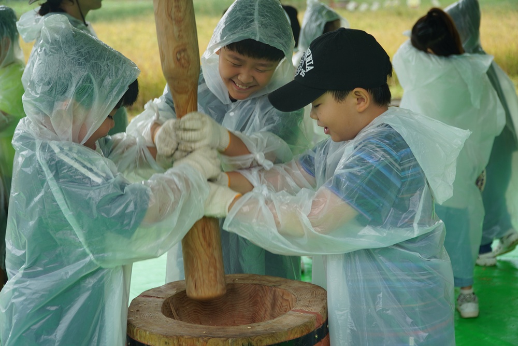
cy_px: 173
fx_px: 993
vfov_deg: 19.7
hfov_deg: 29.2
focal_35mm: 69
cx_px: 259
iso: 125
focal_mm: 46
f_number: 4
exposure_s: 1/160
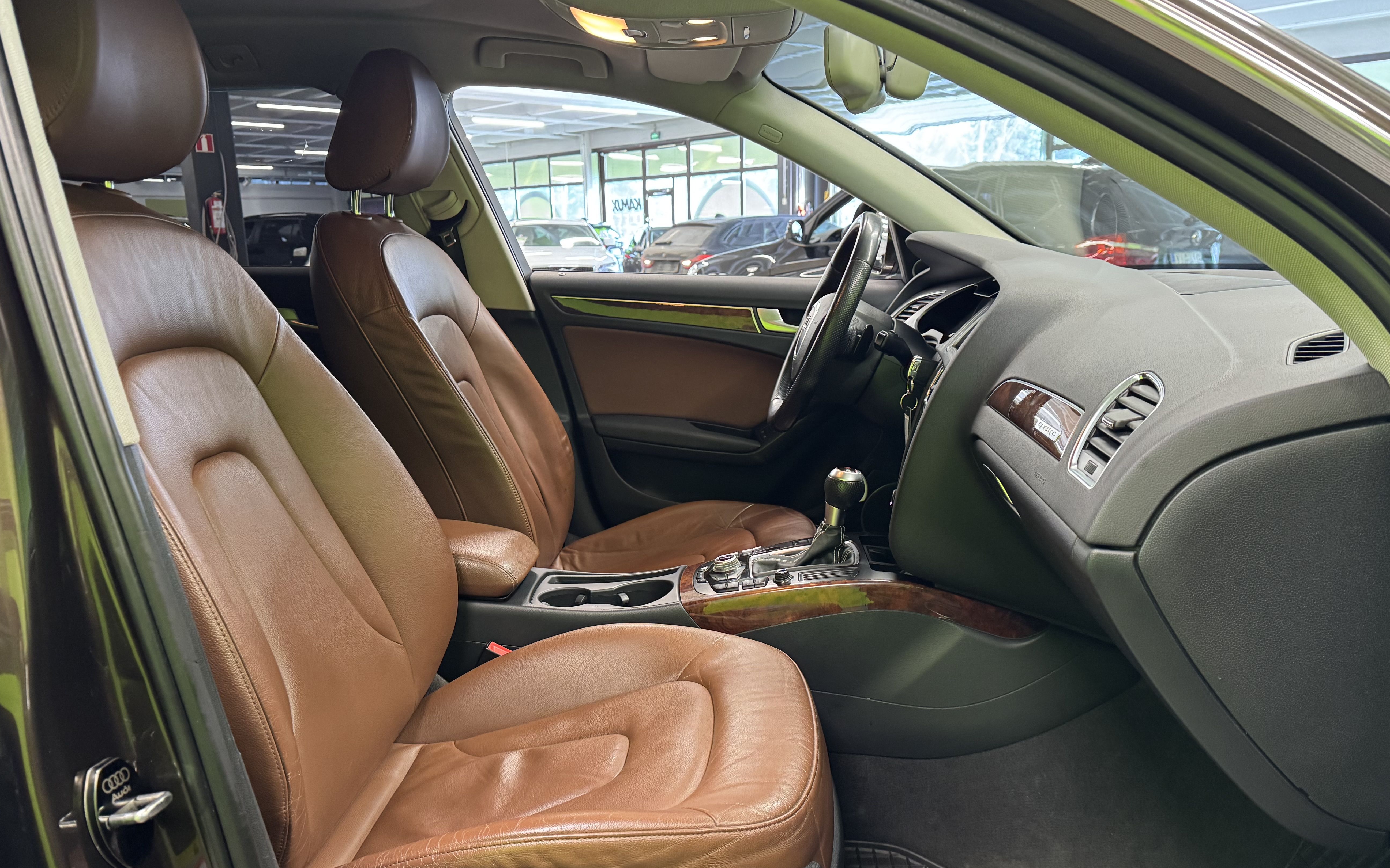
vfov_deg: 44.3
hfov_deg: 66.5
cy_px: 517
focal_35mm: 28
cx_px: 710
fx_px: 1061
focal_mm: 6.76
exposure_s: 1/50
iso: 400
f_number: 1.78
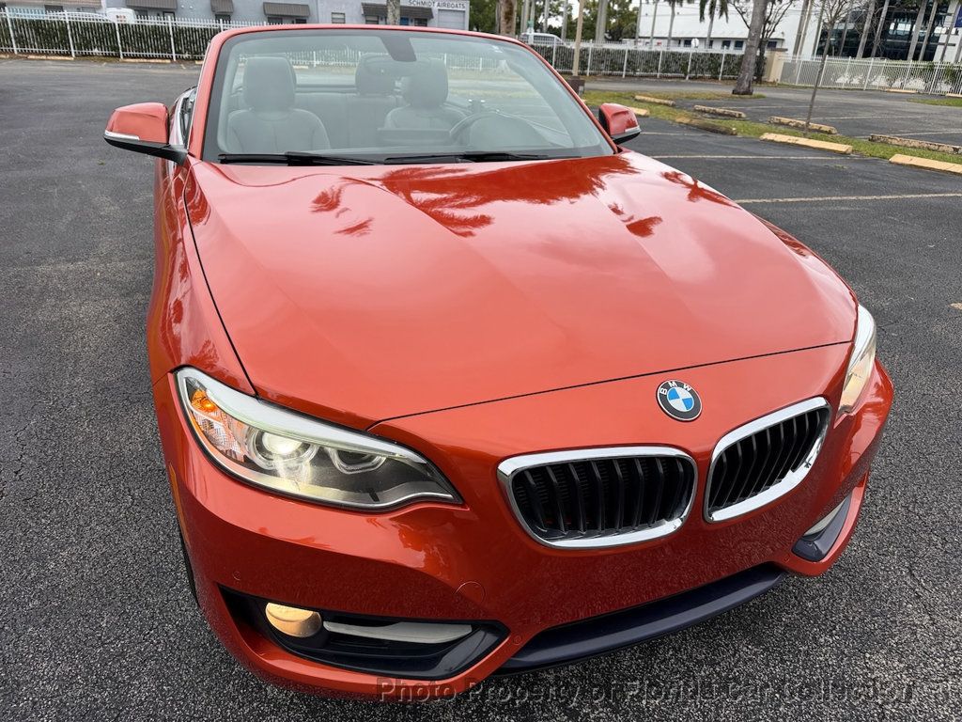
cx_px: 481
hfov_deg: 71.6
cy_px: 361
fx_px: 667
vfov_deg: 56.8
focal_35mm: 24
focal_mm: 6.76
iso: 80
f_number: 1.78
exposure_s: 1/440
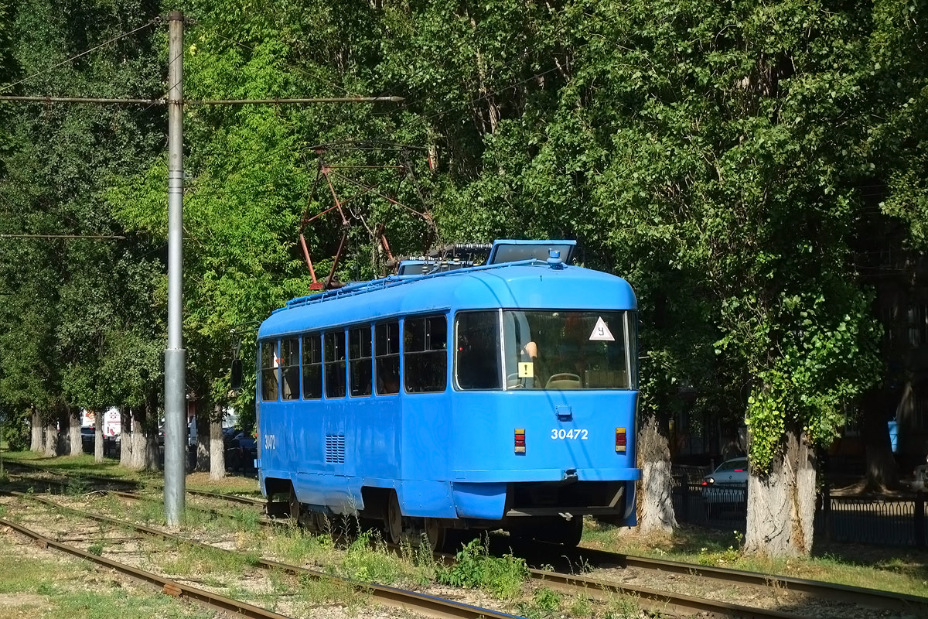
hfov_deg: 20.4
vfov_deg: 13.7
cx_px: 464
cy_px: 310
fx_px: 2578
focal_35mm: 100
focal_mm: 37.1
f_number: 4.9
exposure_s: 1/500
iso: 125
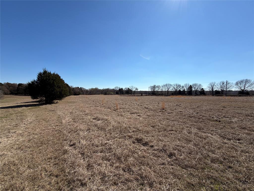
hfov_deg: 102.1
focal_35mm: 14
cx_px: 127
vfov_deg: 85.7
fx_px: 103
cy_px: 96
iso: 20
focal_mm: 2.22
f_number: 2.2
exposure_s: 1/1235
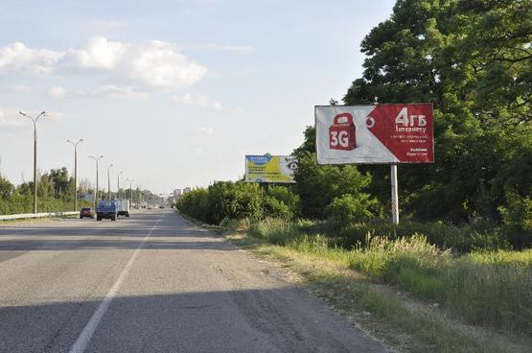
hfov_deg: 30.6
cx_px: 266
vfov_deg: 20.5
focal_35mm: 66
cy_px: 176
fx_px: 974
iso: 200
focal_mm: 44
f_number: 10
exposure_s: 1/200
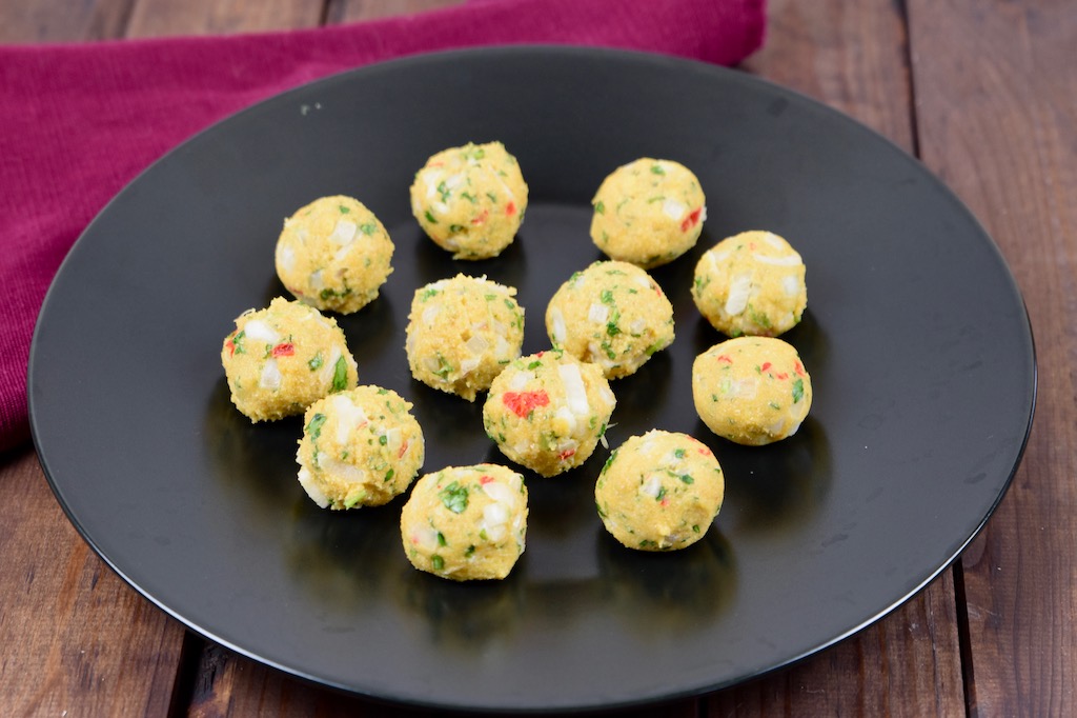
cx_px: 538
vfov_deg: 15.7
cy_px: 359
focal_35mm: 87
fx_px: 2602
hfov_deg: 23.4
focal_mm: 58
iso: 500
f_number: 4
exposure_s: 1/60
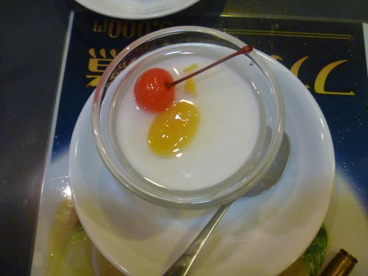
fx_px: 372
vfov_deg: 40.7
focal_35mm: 35
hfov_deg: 52.6
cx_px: 184
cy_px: 138
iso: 400
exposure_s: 1/30
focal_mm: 6.3
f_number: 3.5
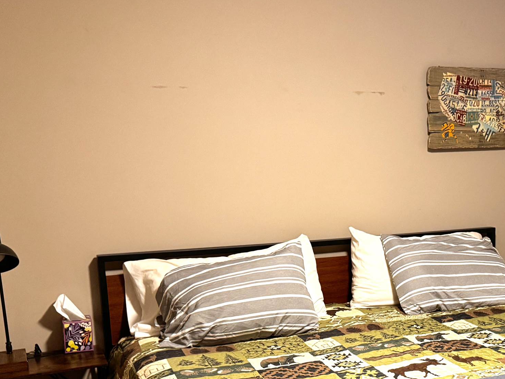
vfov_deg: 28.6
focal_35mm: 50
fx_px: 729
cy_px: 289
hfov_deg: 36.8
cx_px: 408
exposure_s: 1/60
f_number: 1.78
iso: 640
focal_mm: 6.76
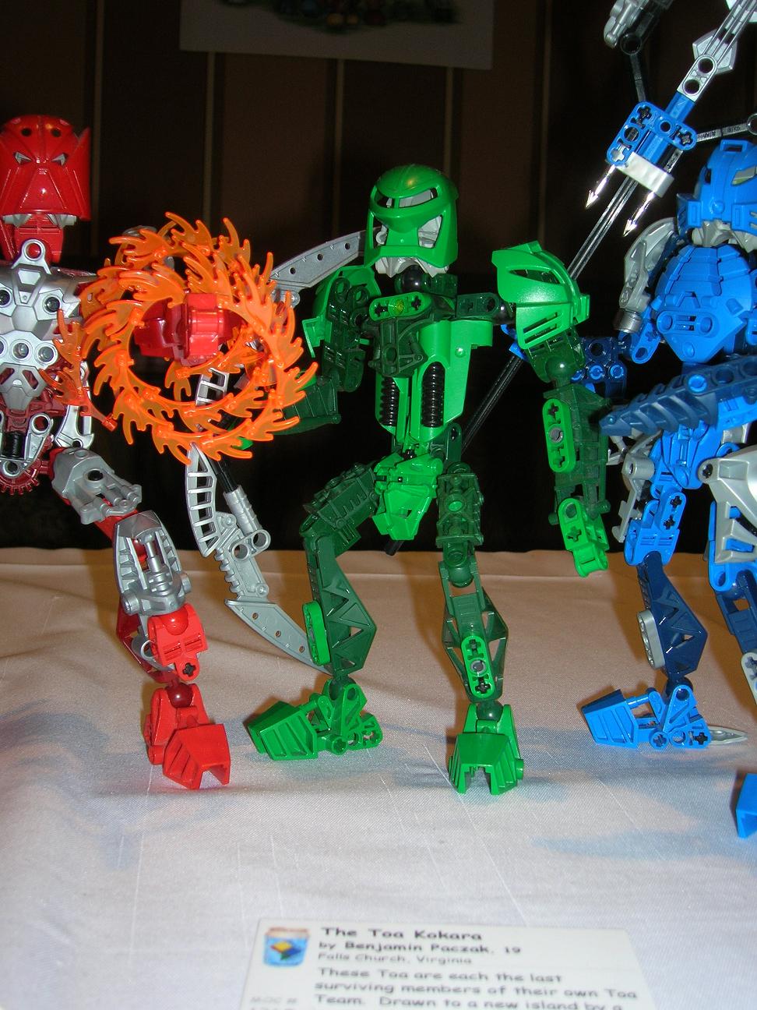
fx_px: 1108
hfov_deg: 37.7
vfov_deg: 49.0
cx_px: 378
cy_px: 505
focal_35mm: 38
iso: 50
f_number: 3
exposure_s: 1/60.1
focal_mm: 6.4
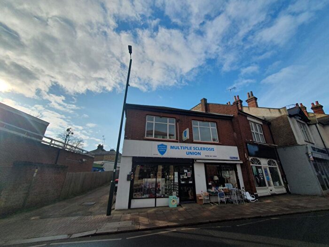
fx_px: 124
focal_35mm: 13
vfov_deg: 89.9
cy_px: 124
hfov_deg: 106.2
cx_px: 164
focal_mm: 1.8
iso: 50
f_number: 2.2
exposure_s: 1/1948
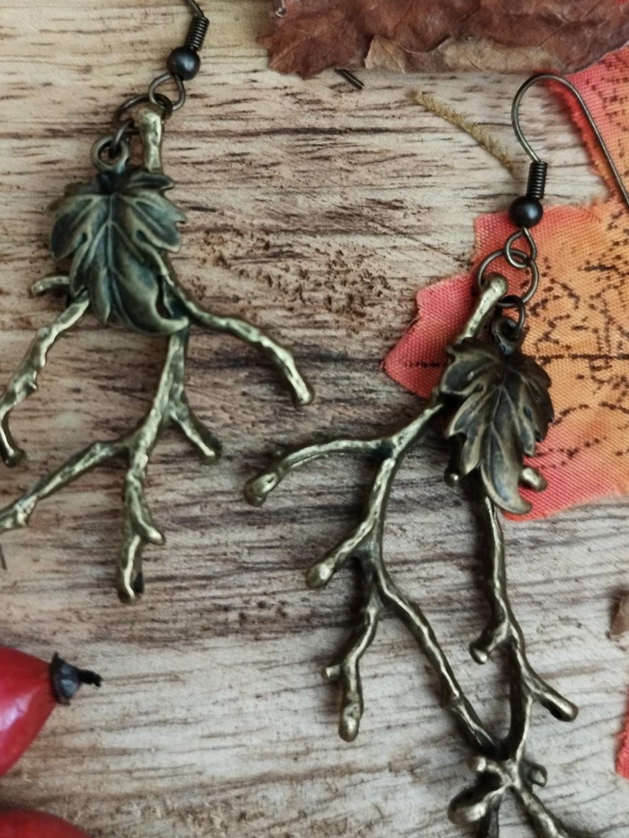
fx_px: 969
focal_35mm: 40
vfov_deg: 46.4
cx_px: 250
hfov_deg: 35.8
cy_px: 321
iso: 1050
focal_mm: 5.95
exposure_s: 1/25
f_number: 1.89
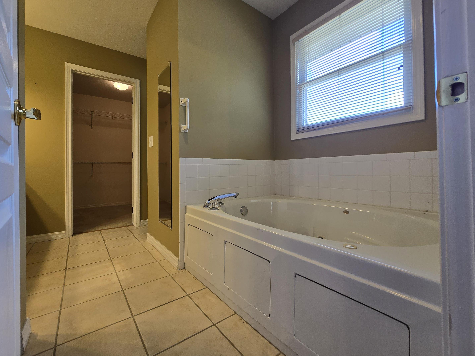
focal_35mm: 14
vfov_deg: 85.6
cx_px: 236
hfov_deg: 102.1
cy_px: 167
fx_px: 192
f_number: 2.2
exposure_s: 1/60
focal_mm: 2.2
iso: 50
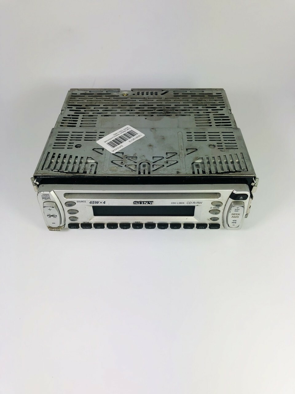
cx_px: 148
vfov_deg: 63.4
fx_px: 318
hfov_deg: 49.7
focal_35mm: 28
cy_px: 197
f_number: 1.8
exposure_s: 1/350
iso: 20
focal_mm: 3.99
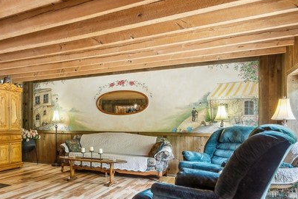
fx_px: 265
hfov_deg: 48.6
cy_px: 127
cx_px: 1
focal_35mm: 32
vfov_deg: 40.7
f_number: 11
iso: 50
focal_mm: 12
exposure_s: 1
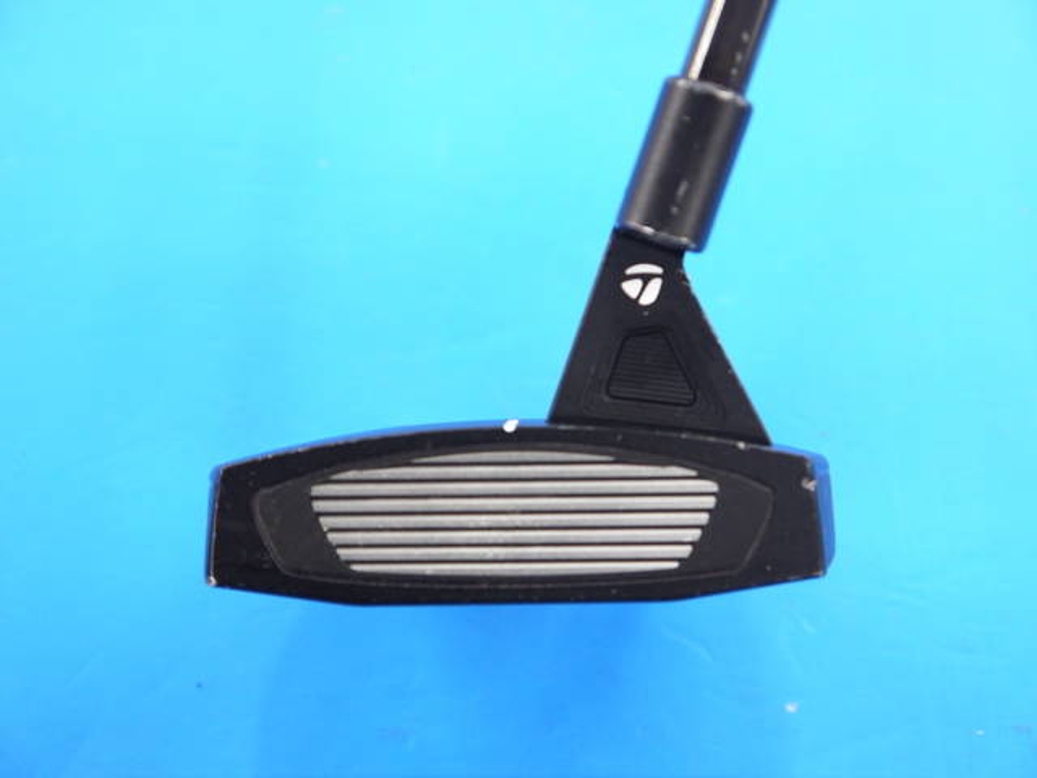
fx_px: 1498
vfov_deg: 29.1
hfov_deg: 38.2
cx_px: 518
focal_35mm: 50
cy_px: 389
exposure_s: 1/60
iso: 640
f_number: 4.6
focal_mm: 25
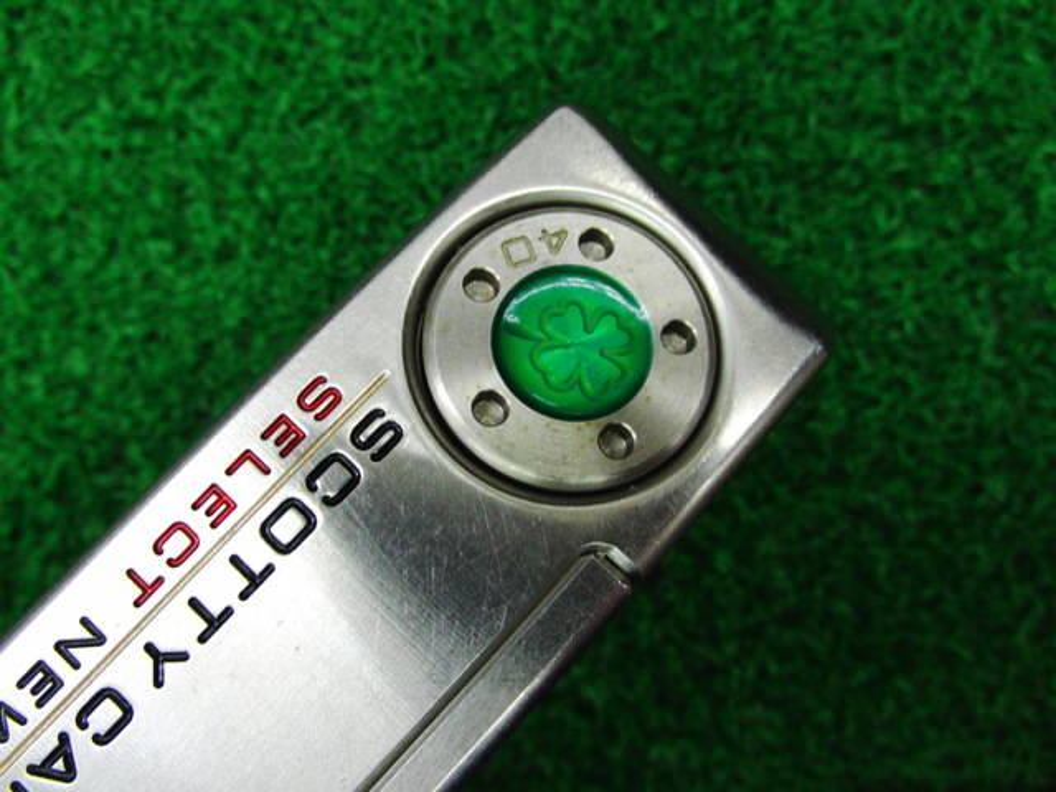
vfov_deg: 38.7
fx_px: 1129
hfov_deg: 50.1
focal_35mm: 37
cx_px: 528
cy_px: 396
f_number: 3.6
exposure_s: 1/60
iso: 400
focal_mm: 6.42
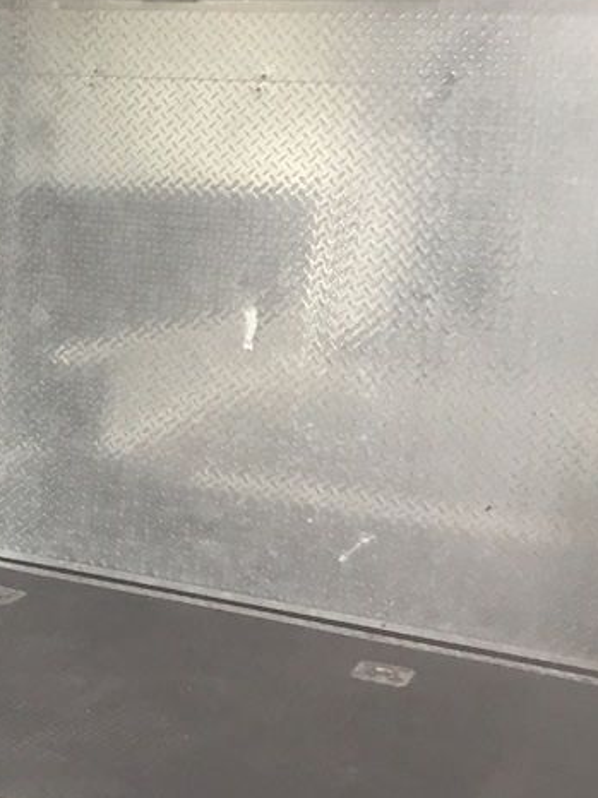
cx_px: -67
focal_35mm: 71
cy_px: 402
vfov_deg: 27.4
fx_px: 1637
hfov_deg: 19.8
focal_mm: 3.3
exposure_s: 1/30
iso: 50
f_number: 2.4
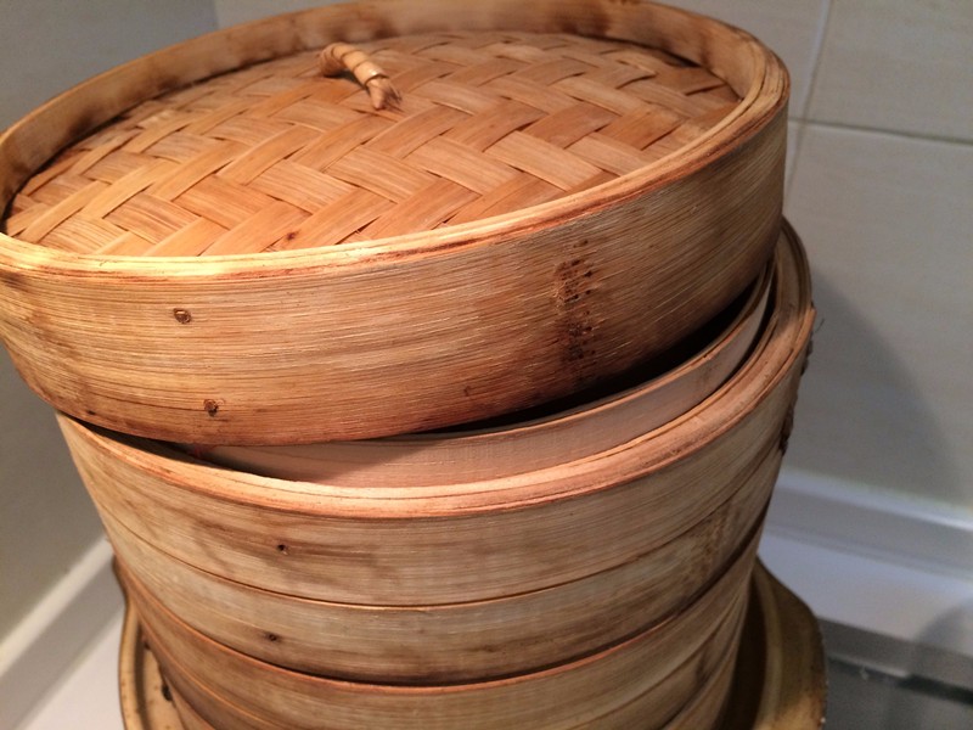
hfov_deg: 61.7
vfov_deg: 48.2
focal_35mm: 29
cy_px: 365
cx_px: 486
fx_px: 815
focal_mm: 4.15
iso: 80
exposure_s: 1/33
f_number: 2.2
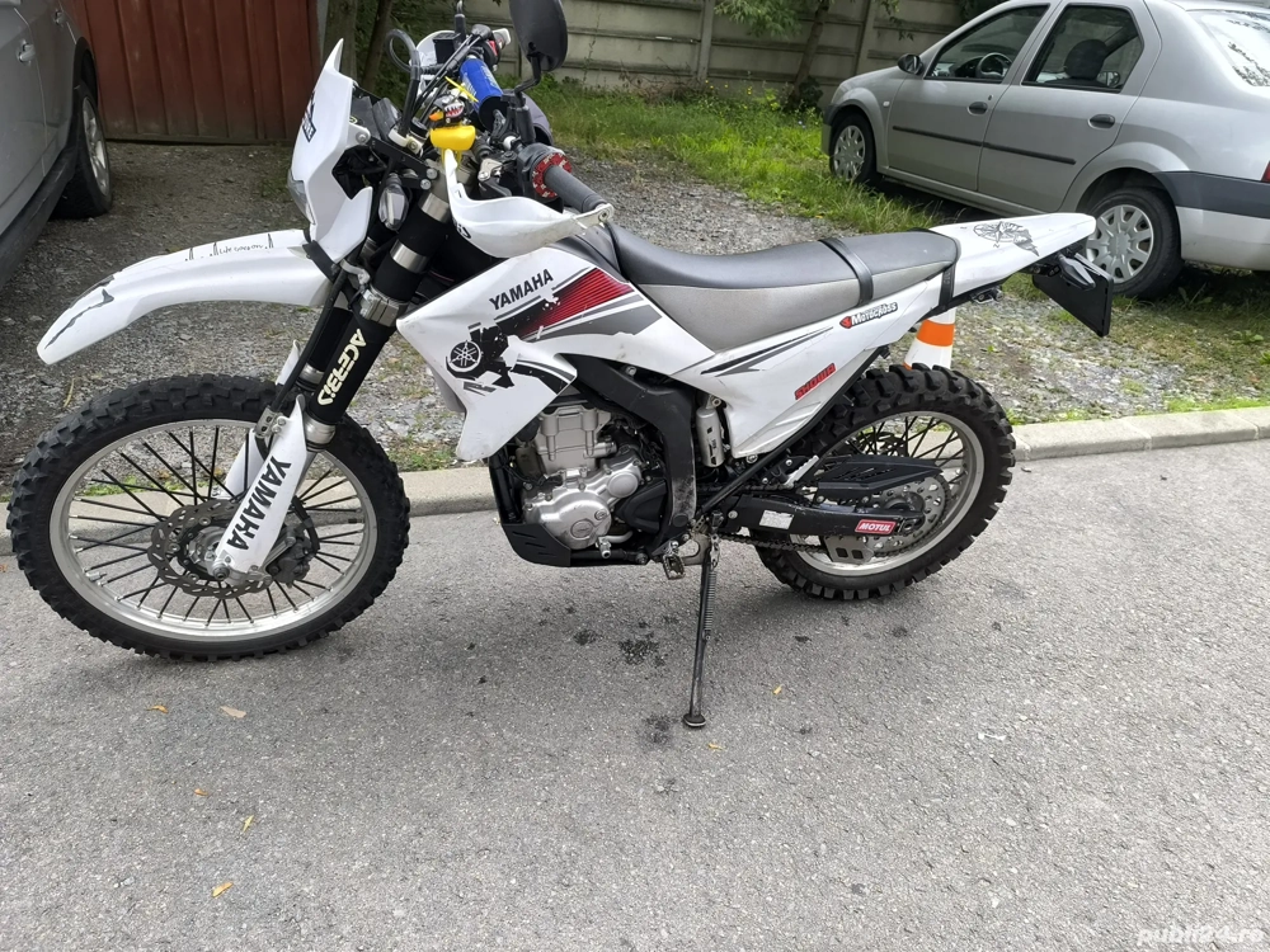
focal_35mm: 23
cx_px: 635
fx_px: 844
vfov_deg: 58.9
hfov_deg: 73.9
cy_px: 476
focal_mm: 6.14
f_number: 1.65
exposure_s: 1/178
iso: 50
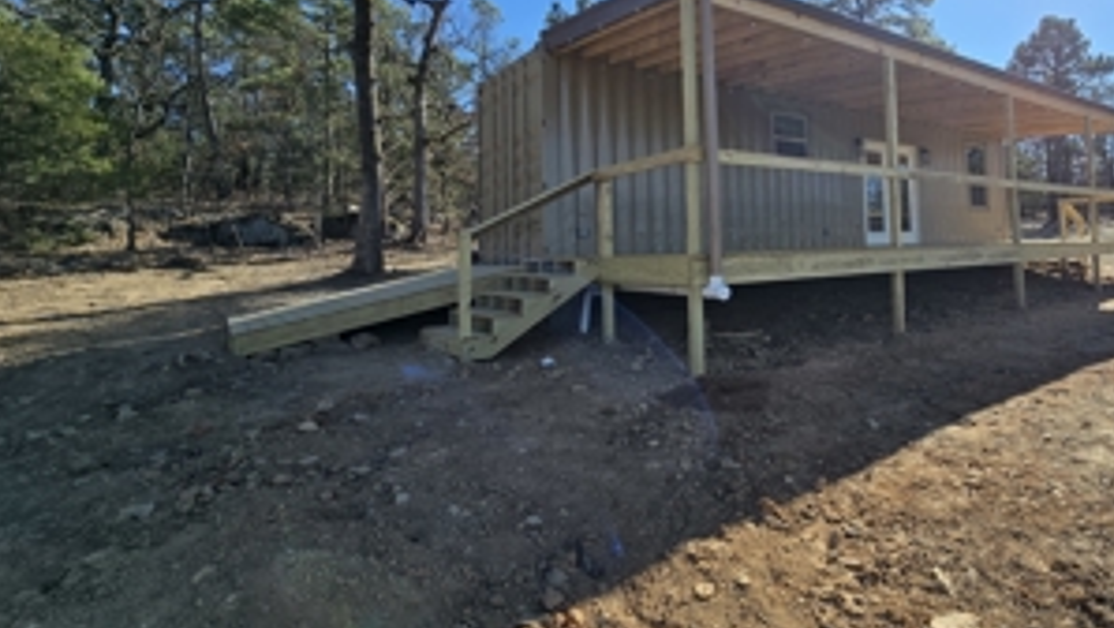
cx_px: 718
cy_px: 224
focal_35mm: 19
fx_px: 562
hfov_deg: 87.2
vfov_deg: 57.5
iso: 50
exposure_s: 1/2234
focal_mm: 2.2
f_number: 2.2
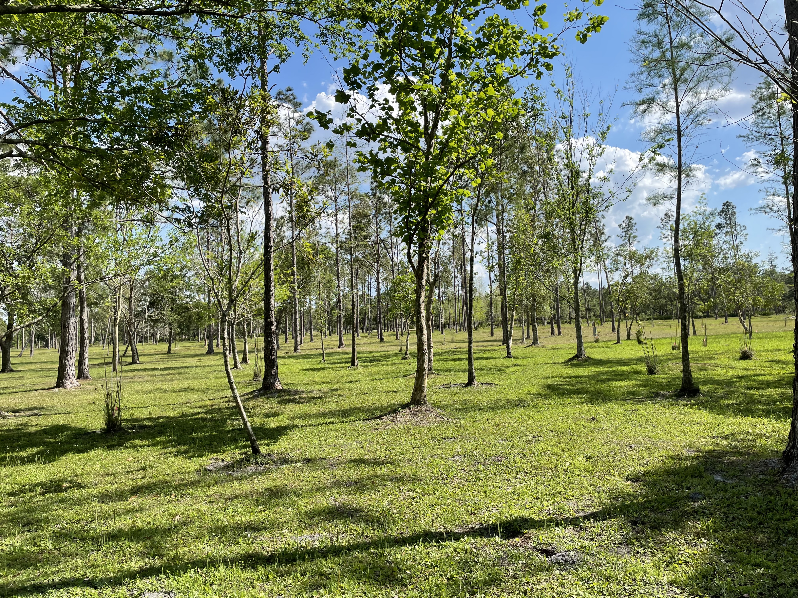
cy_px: 299
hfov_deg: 67.3
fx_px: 599
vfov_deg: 53.1
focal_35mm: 26
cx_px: 399
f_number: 1.6
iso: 32
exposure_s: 1/2817
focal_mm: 4.2
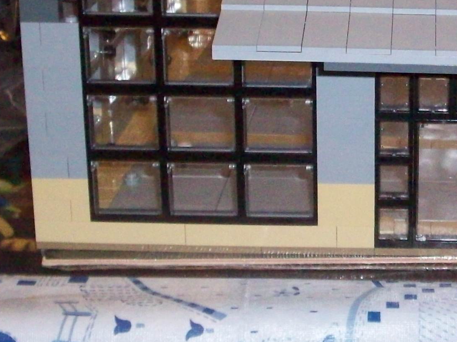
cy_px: 82
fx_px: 1439
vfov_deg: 13.5
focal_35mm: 109
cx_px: 436
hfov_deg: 17.7
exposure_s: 1/71.9
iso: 400
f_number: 3.1
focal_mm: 7.6
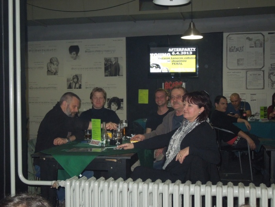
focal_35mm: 43
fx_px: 342
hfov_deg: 43.9
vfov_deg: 33.6
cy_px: 104
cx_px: 138
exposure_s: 1/30
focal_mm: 7.8
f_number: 3.9
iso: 800
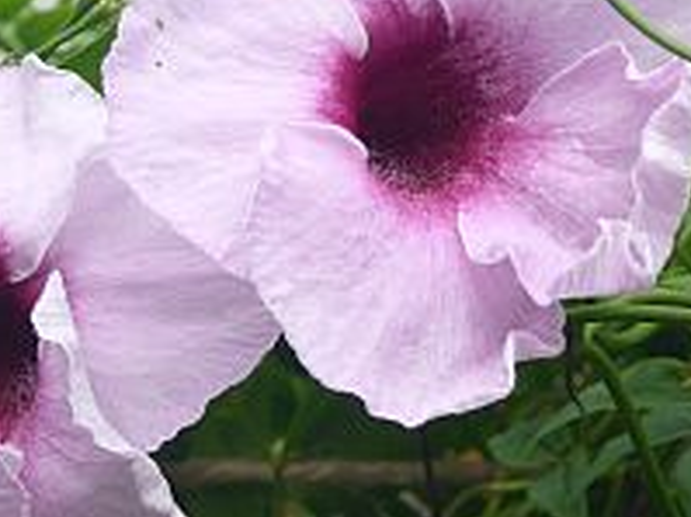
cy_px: 267
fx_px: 4808
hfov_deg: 8.2
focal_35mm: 241
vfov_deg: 6.2
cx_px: 94
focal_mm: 12.5
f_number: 4.5
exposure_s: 1/125
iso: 100
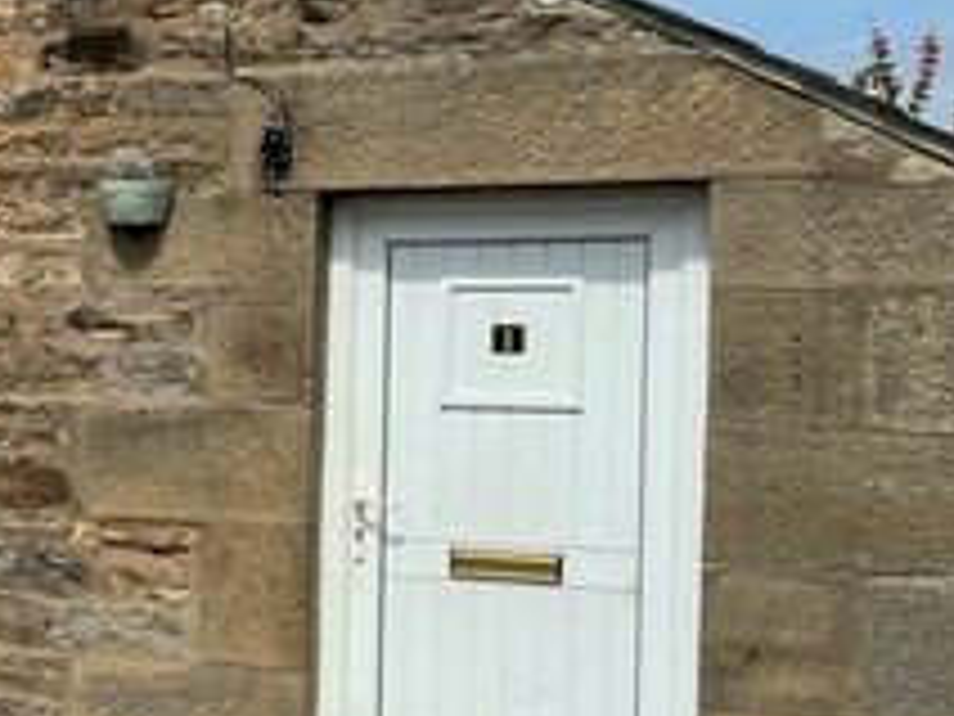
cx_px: -612
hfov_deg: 19.0
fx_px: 2370
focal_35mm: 86
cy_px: 372
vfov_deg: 17.2
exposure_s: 1/4484
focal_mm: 5.1
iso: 50
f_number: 1.6
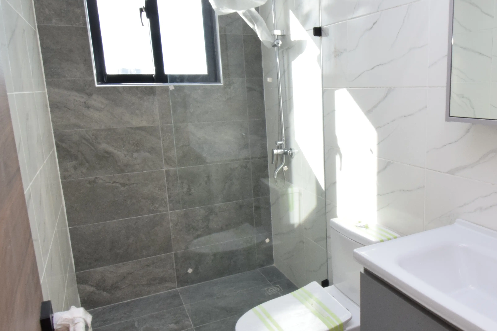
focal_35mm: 28
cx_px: 341
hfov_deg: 63.4
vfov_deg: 46.4
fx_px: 387
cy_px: 177
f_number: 14
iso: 800
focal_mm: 10
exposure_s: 1/100
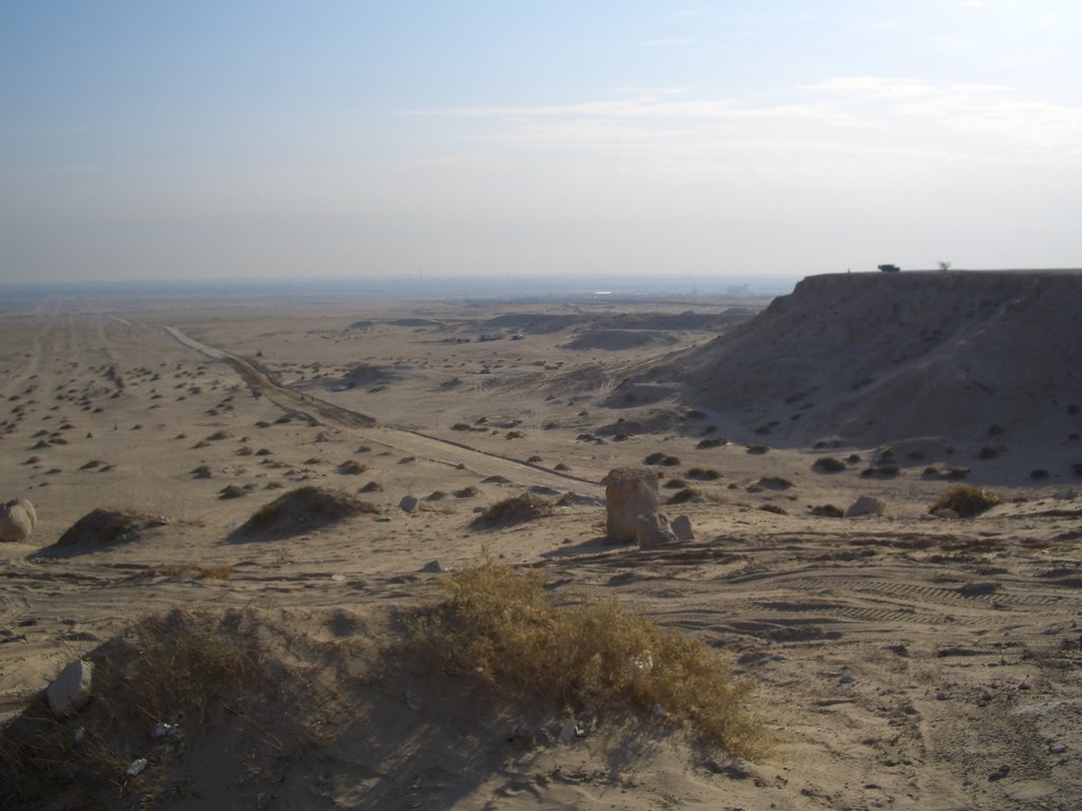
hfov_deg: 52.6
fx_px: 1094
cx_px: 541
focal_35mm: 35
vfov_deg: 40.7
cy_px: 406
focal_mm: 5.8
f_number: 4.3
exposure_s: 1/800
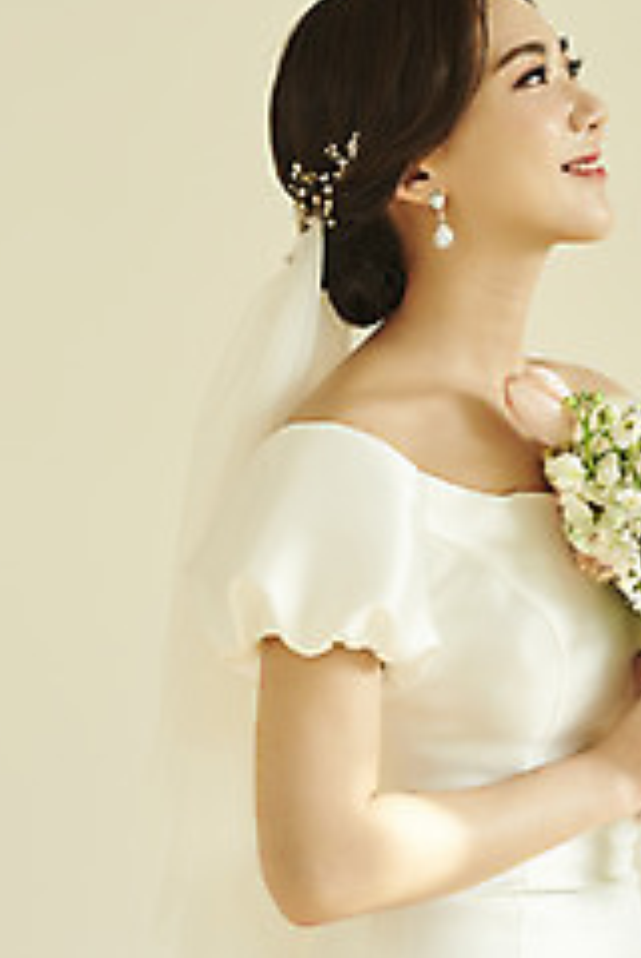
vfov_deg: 14.4
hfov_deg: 9.7
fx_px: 3781
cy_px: 369
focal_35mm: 142
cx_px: 407
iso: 250
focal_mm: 85
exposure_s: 1/125
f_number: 4
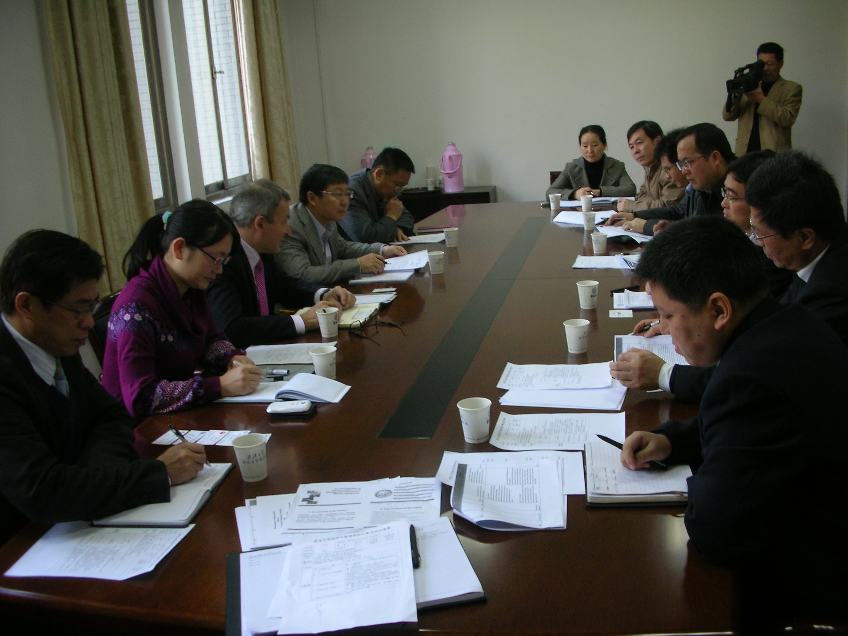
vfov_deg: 40.7
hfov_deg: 52.6
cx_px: 424
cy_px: 318
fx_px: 857
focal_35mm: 35
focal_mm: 5.8
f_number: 3
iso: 50
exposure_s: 1/14.1
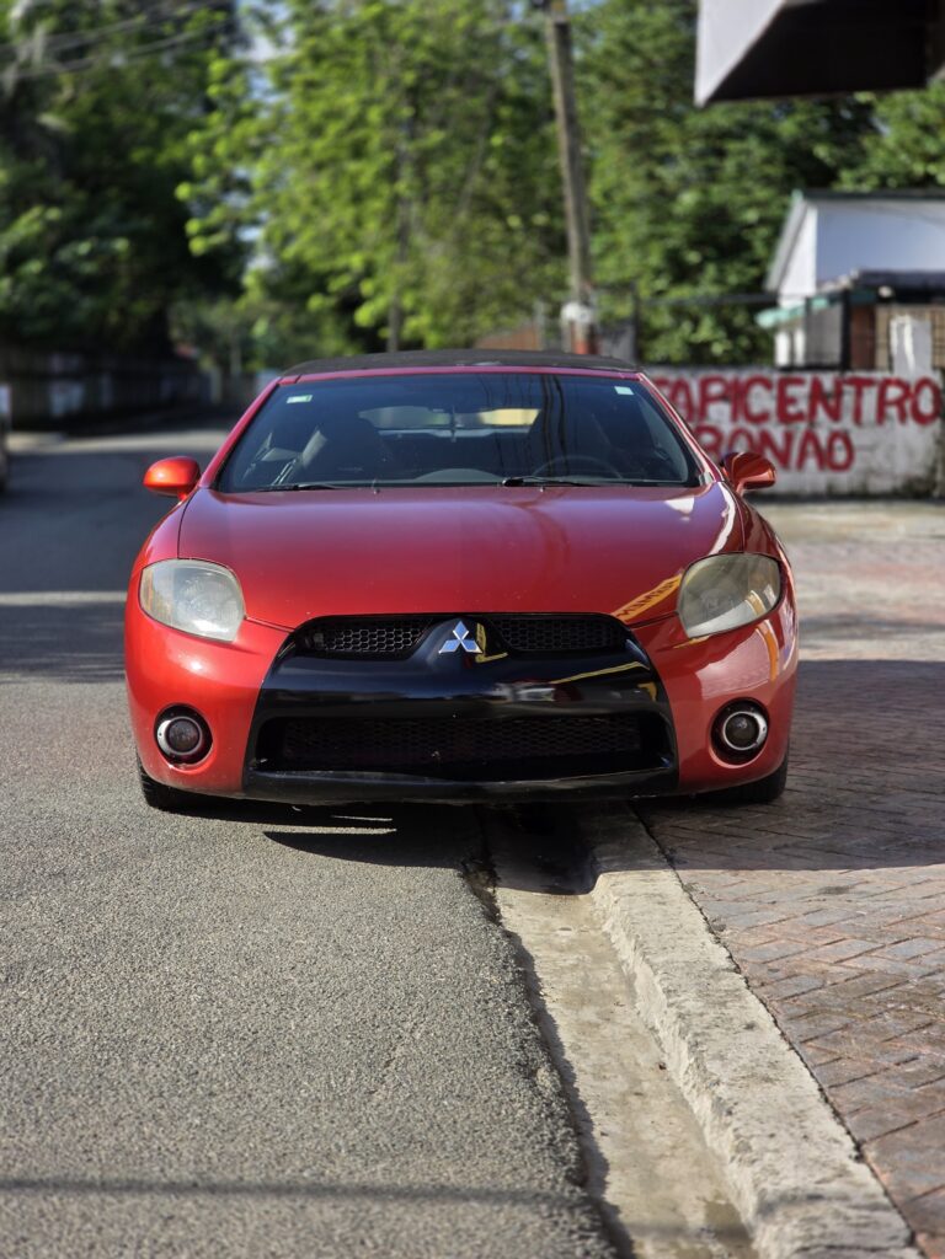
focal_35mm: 69
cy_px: 630
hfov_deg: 21.3
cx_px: 472
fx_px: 2512
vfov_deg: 28.2
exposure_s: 1/984
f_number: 2.4
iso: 50
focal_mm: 7.9
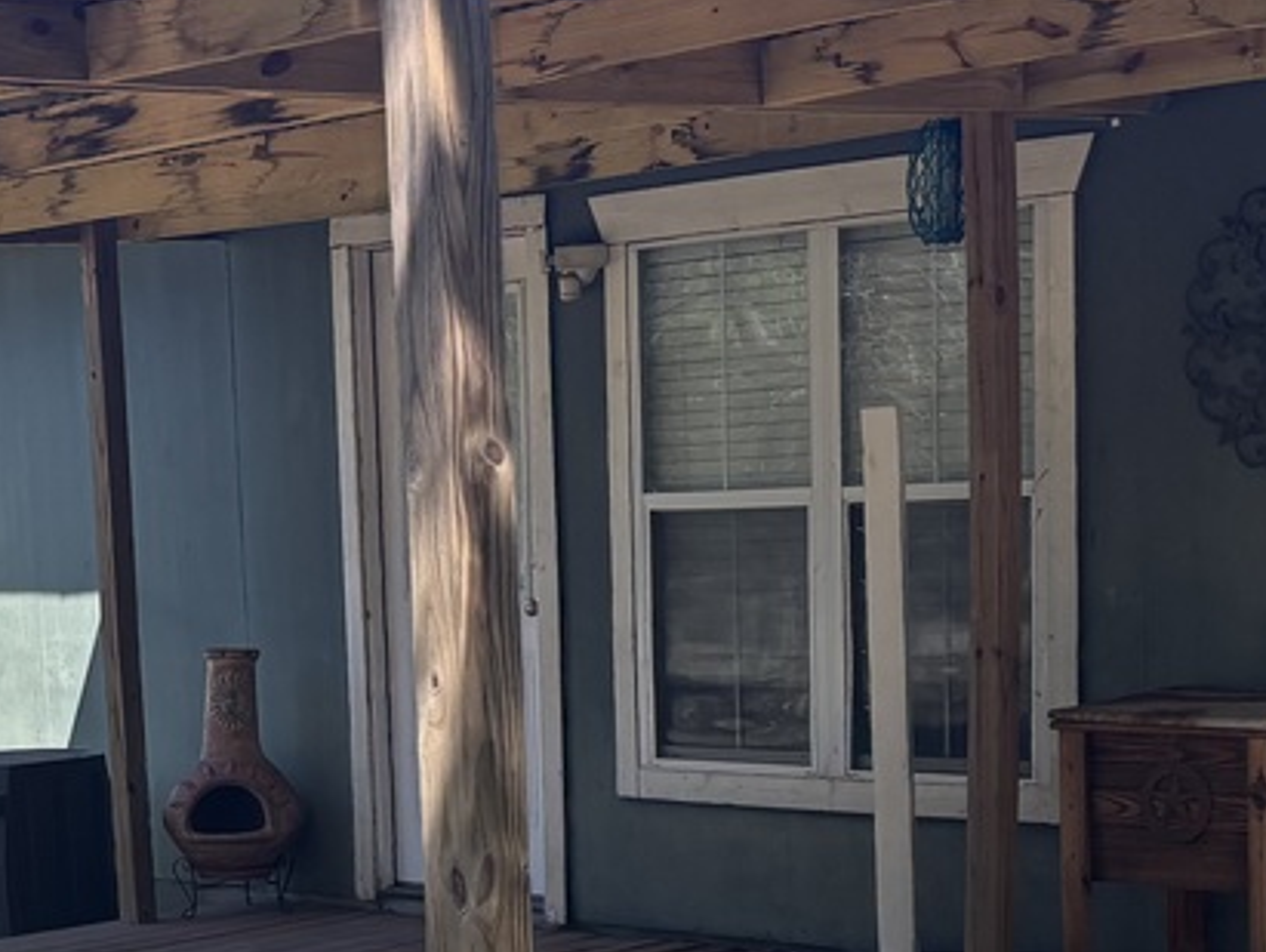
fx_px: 3331
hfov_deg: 21.3
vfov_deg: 15.8
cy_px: 1041
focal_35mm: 91
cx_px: 323
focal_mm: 5.96
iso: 50
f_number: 1.6
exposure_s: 1/1068
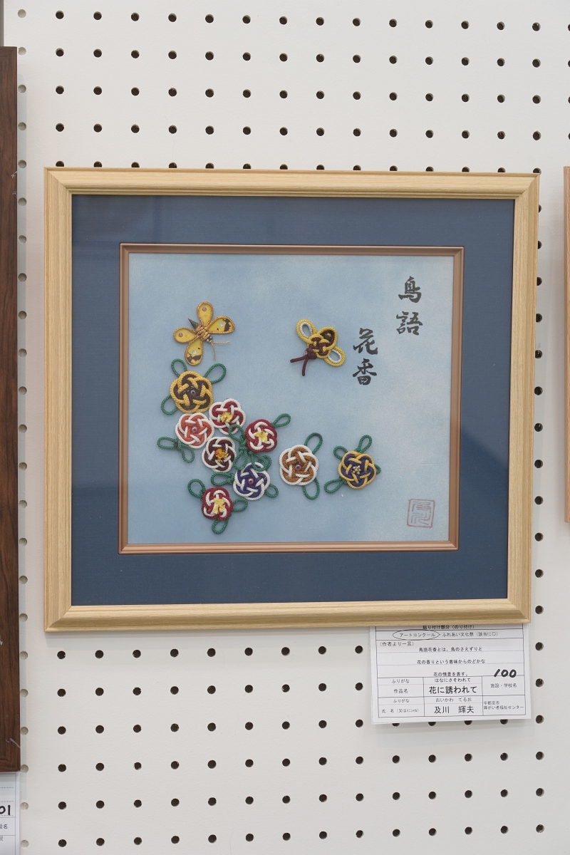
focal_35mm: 91
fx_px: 2161
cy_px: 428
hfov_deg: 15.0
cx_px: 285
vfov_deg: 22.4
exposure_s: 1/50
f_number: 8
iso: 1250
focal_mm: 91
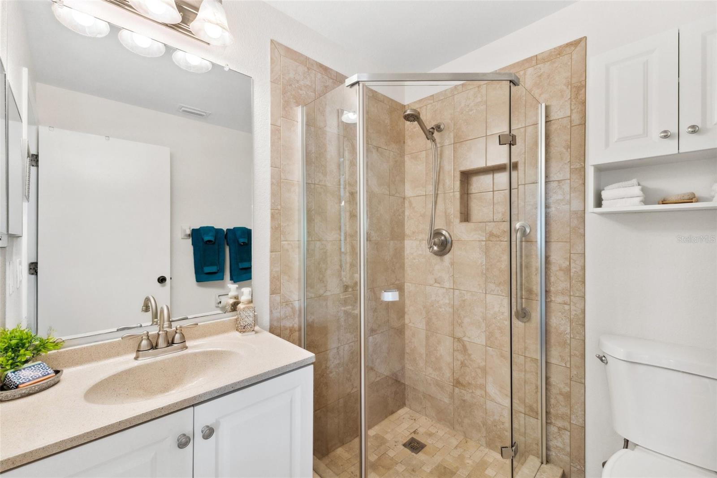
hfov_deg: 100.4
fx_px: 299
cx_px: 358
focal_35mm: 15
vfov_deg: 77.3
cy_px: 239
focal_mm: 10
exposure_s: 1/15
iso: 250
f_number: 8
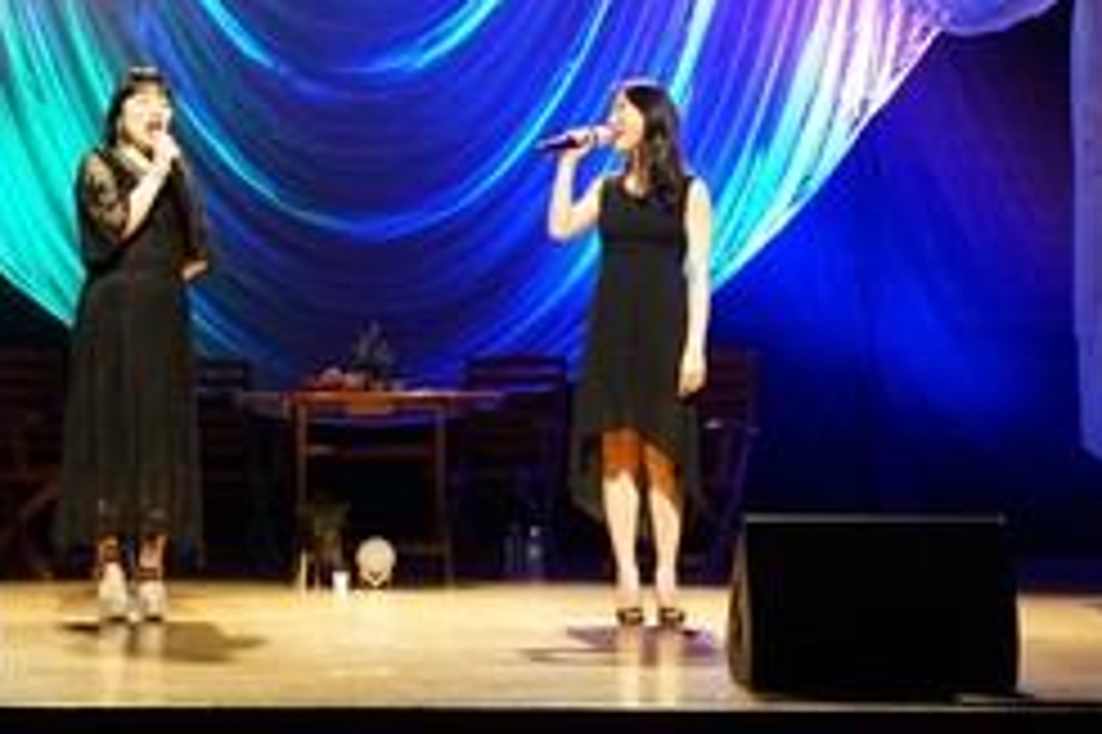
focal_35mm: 98
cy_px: -149
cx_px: 333
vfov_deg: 13.6
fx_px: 2998
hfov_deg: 20.7
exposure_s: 1/125
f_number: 4.5
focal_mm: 40
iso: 6400
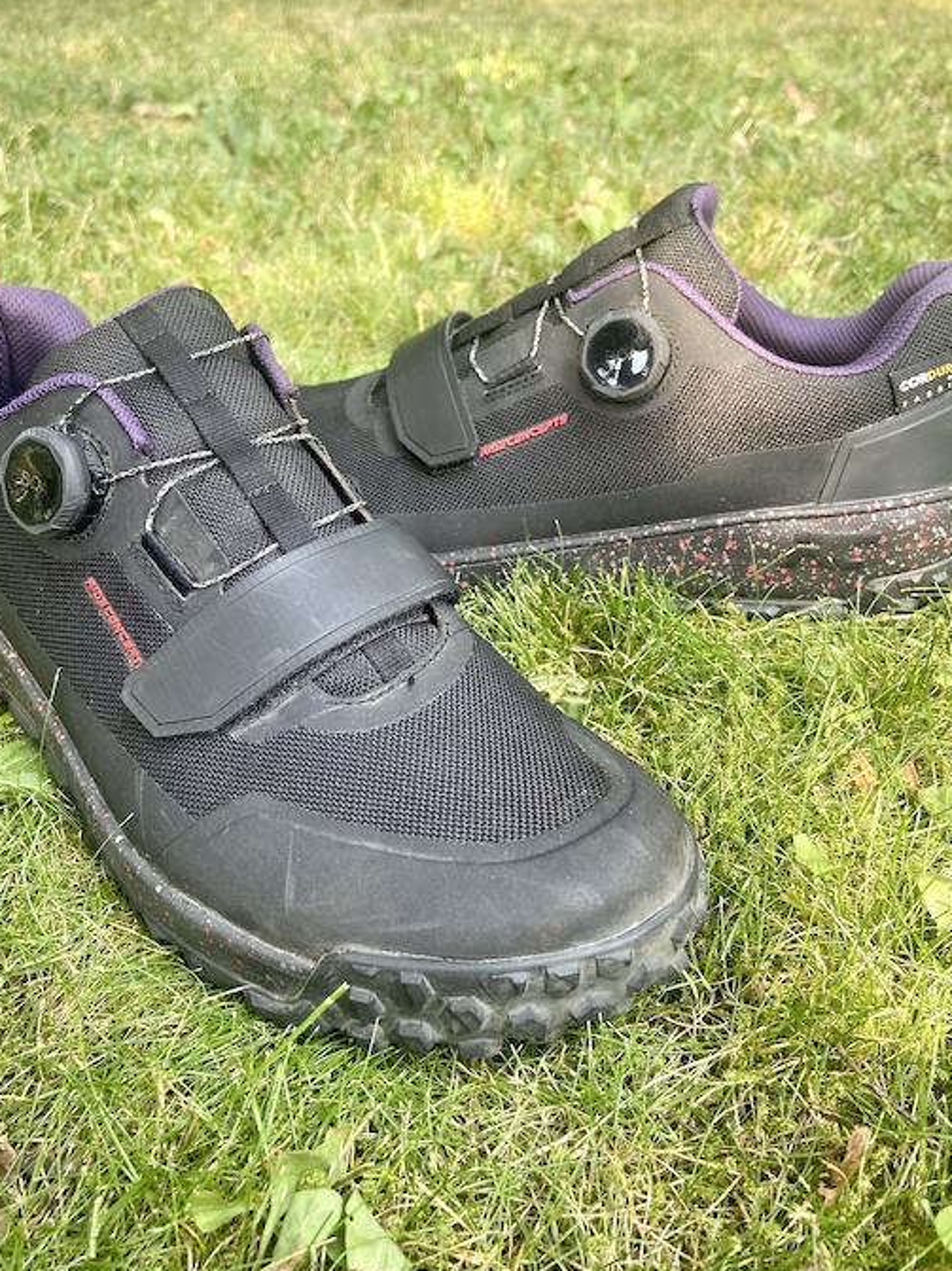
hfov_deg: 45.4
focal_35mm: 31
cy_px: 621
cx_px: 435
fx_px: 1137
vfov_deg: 58.4
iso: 64
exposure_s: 1/121
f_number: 1.8
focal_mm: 4.25
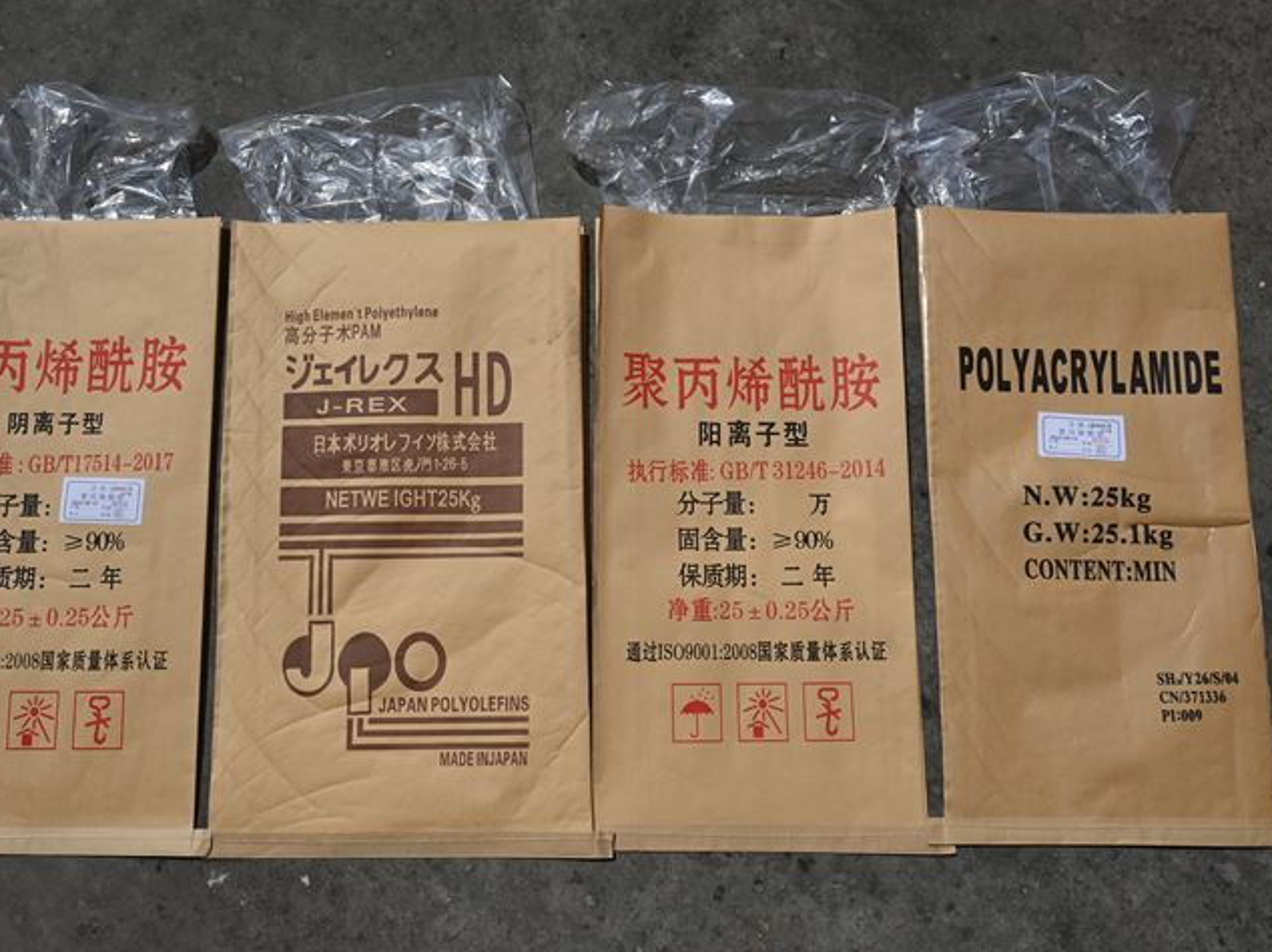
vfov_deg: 42.6
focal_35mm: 33
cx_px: 574
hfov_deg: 54.9
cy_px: 481
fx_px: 1223
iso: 100
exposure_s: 1/800
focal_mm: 19.5
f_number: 10
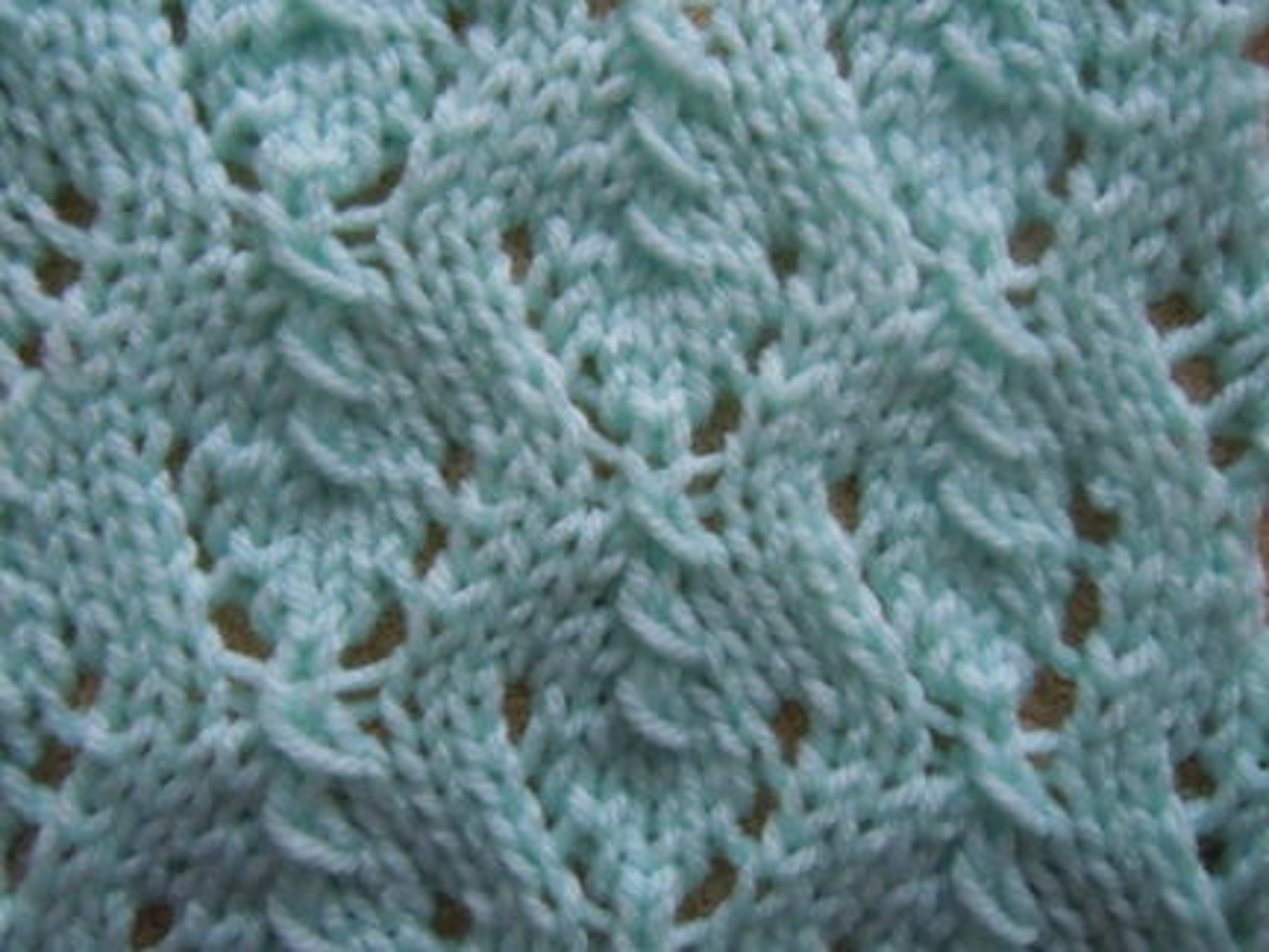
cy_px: 476
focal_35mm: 30
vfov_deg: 46.8
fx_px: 1100
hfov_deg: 60.0
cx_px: 634
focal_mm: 5.4
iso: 800
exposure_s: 1/10
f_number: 3.5
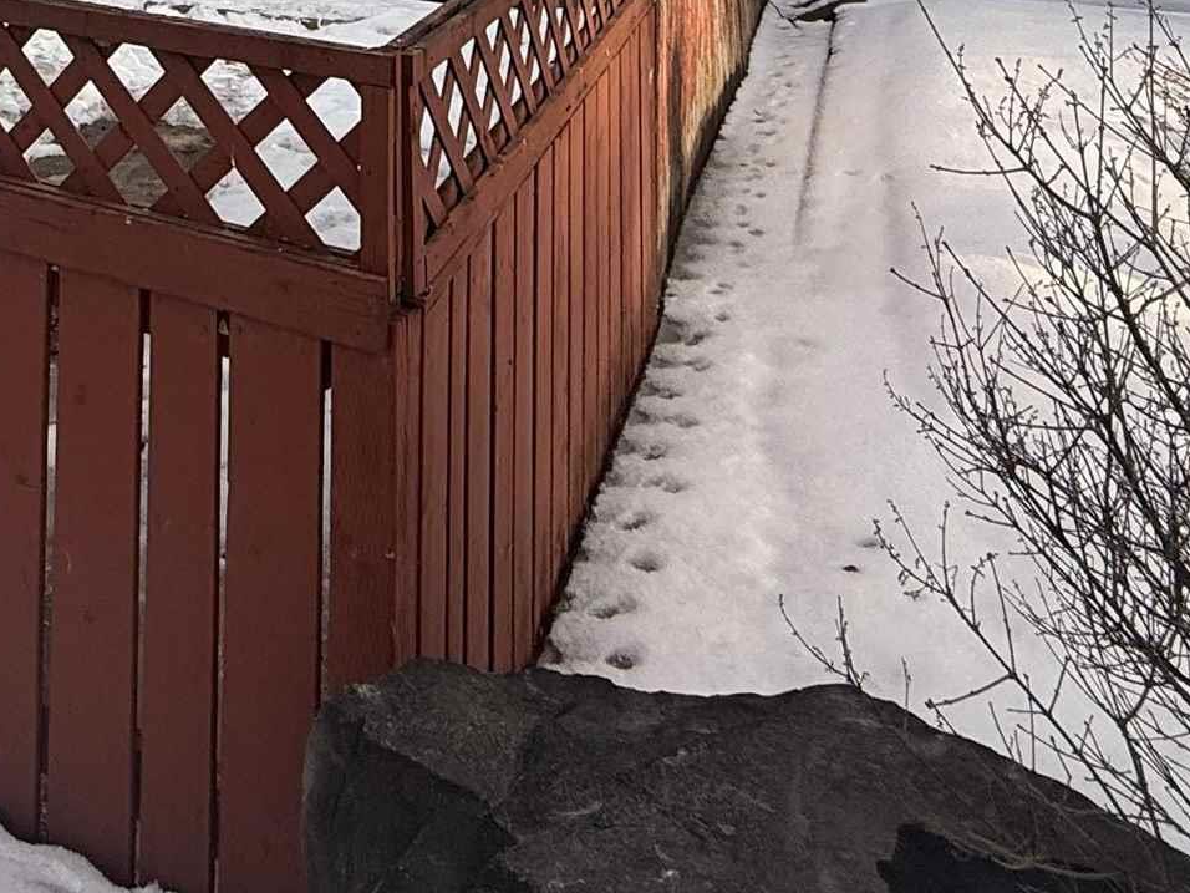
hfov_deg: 38.7
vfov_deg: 25.1
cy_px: -422
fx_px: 1547
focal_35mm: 45
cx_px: 88
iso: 50
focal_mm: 2.22
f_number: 2.2
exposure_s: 1/427
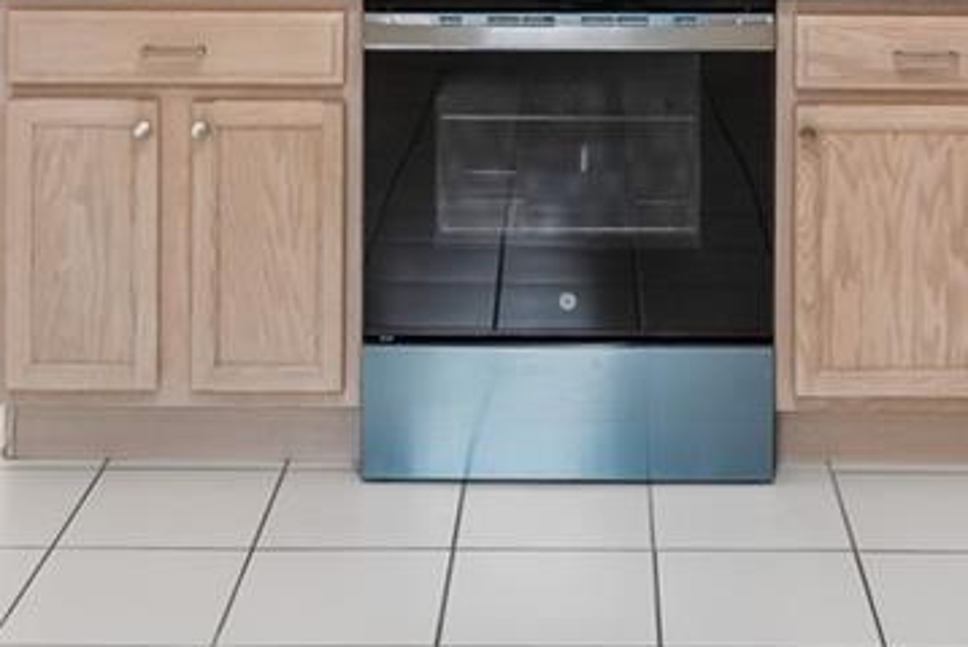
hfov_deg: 30.0
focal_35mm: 67
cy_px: -279
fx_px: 1802
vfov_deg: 18.4
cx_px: 581
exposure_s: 1/15
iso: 100
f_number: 7.1
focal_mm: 10
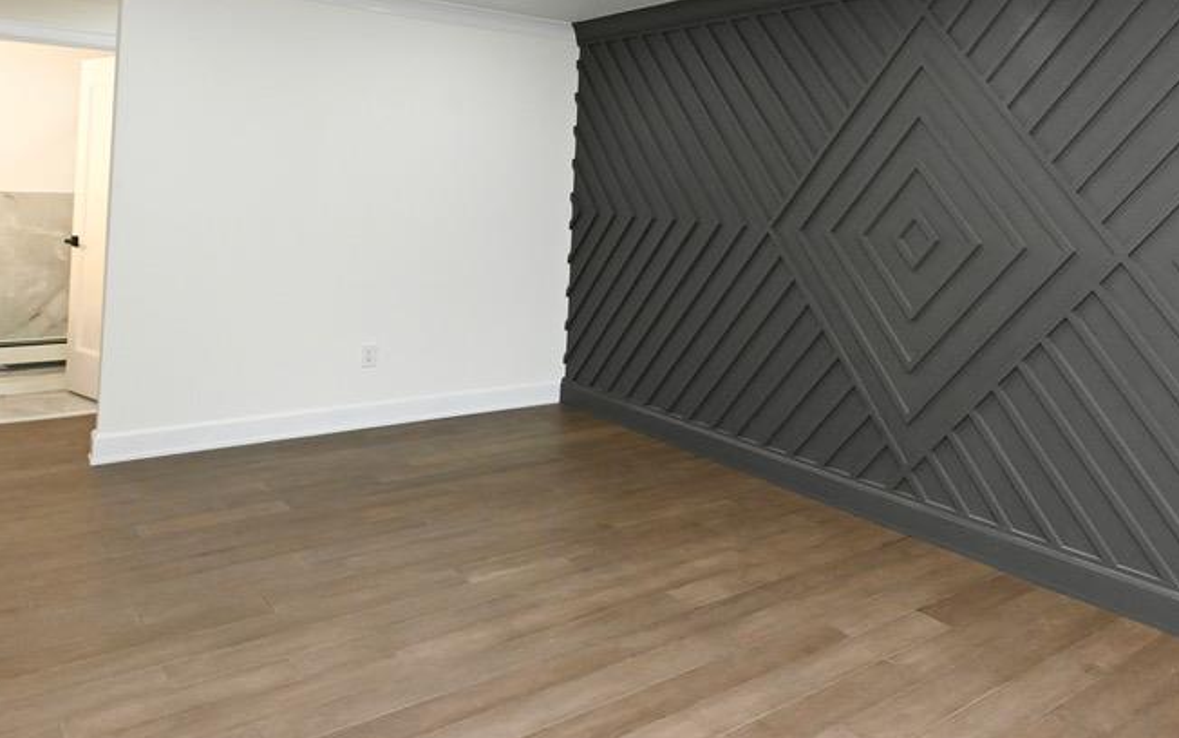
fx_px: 900
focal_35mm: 28
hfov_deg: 62.7
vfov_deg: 43.1
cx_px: 882
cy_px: 178
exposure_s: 1/60
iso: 2000
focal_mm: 14
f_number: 9
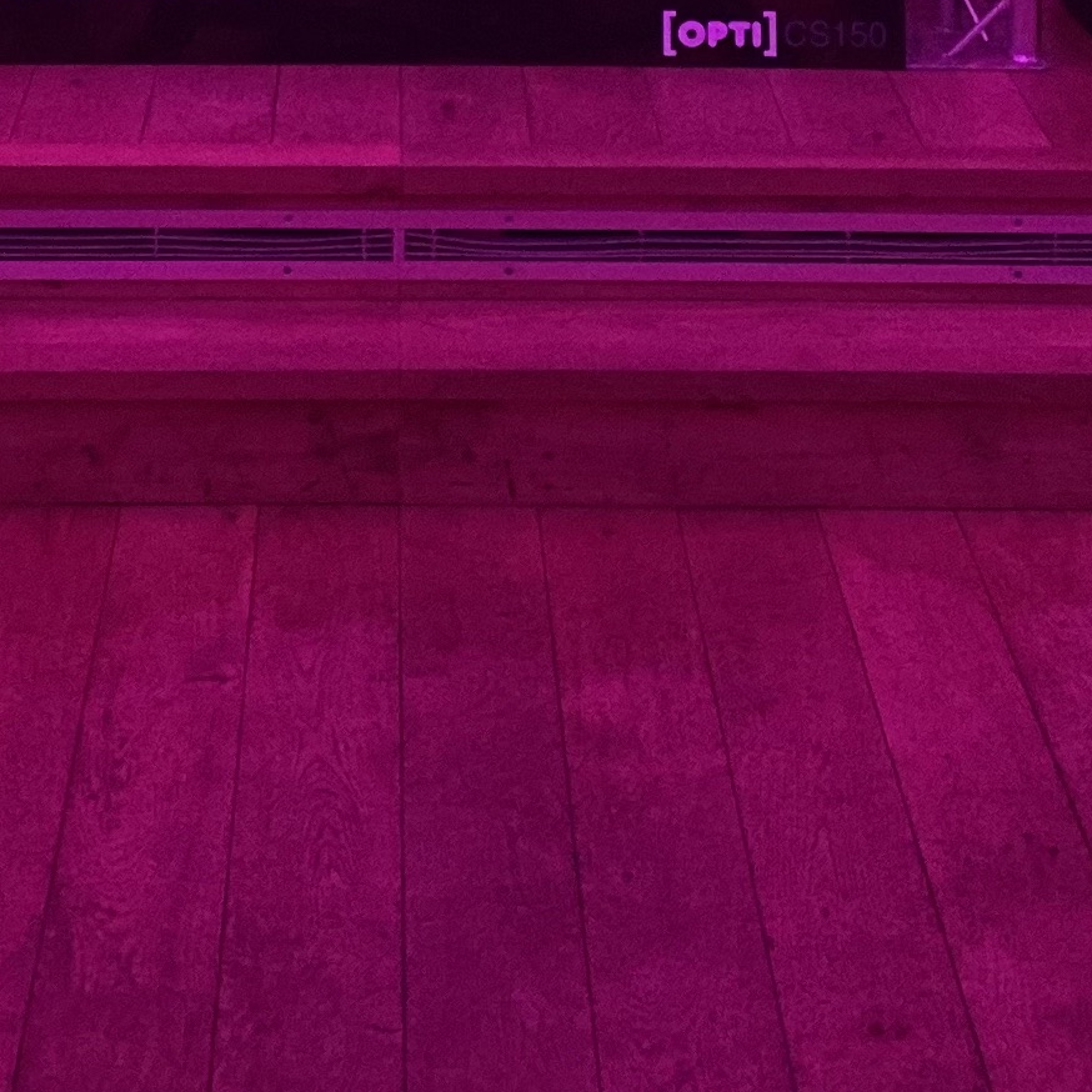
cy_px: -561
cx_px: 460
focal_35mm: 106
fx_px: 3783
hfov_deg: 16.4
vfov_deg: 15.2
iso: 800
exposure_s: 1/30
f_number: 1.8
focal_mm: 4.25
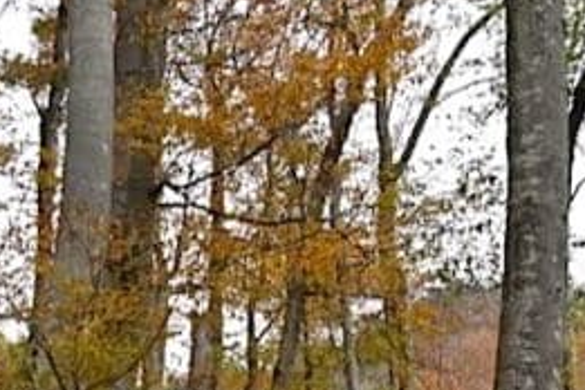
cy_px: 668
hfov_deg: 21.7
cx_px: 271
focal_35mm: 94
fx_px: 1527
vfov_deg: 13.3
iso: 320
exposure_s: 1/250
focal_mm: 24
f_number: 4
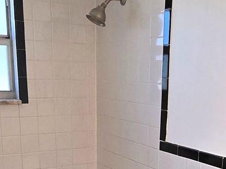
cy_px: 178
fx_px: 353
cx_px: 144
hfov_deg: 35.3
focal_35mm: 54
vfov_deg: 25.4
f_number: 2.2
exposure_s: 1/60
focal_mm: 2.2
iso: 250
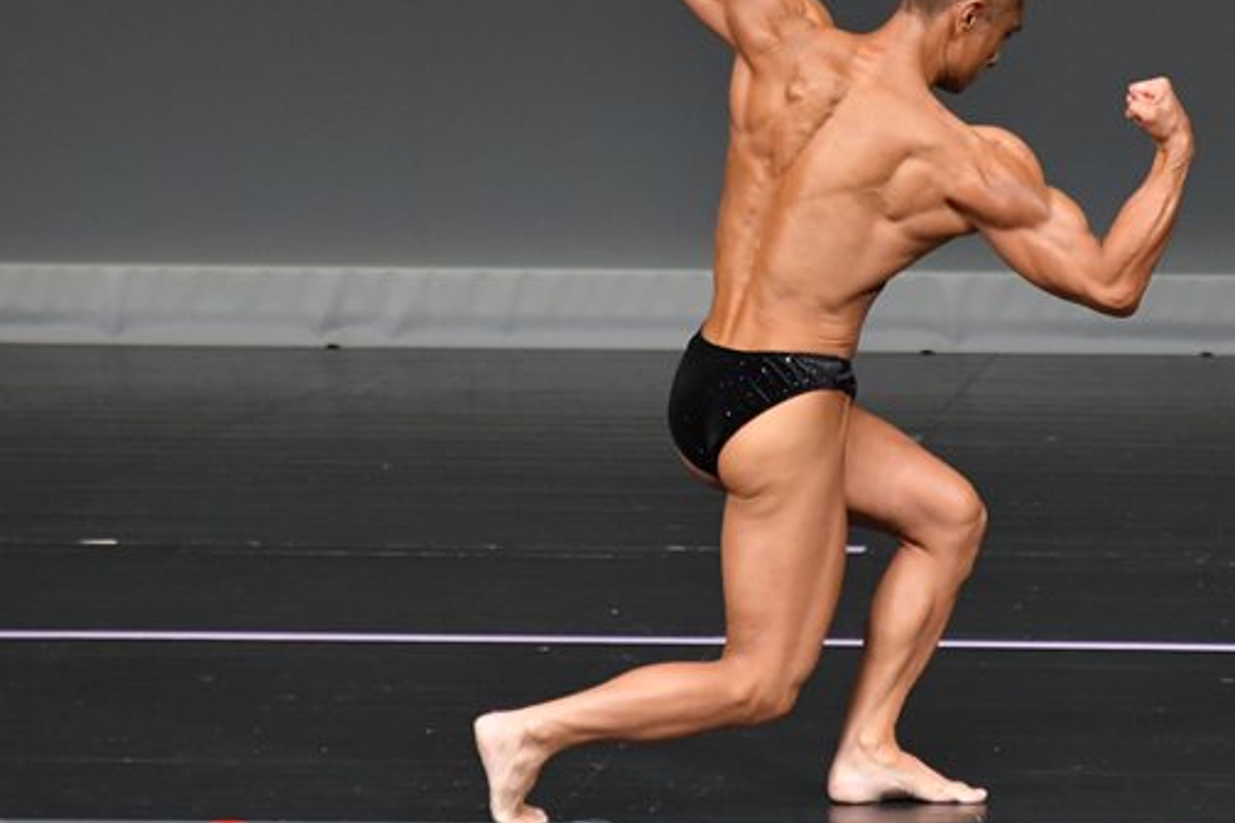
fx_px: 23738
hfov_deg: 3.0
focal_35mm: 692
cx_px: 807
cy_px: 272
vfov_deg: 2.0
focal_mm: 300
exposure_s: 1/400
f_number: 5.6
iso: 4000
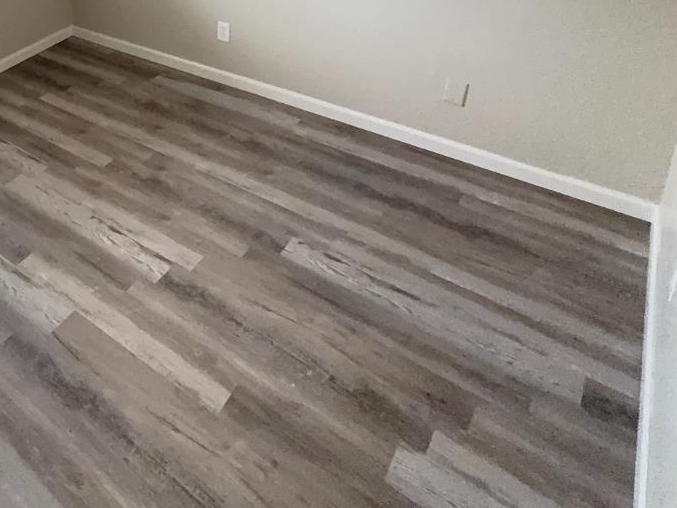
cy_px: -40
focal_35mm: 31
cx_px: 8
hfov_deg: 48.6
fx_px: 606
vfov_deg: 38.3
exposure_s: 1/120
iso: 320
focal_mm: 2.22
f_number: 2.2
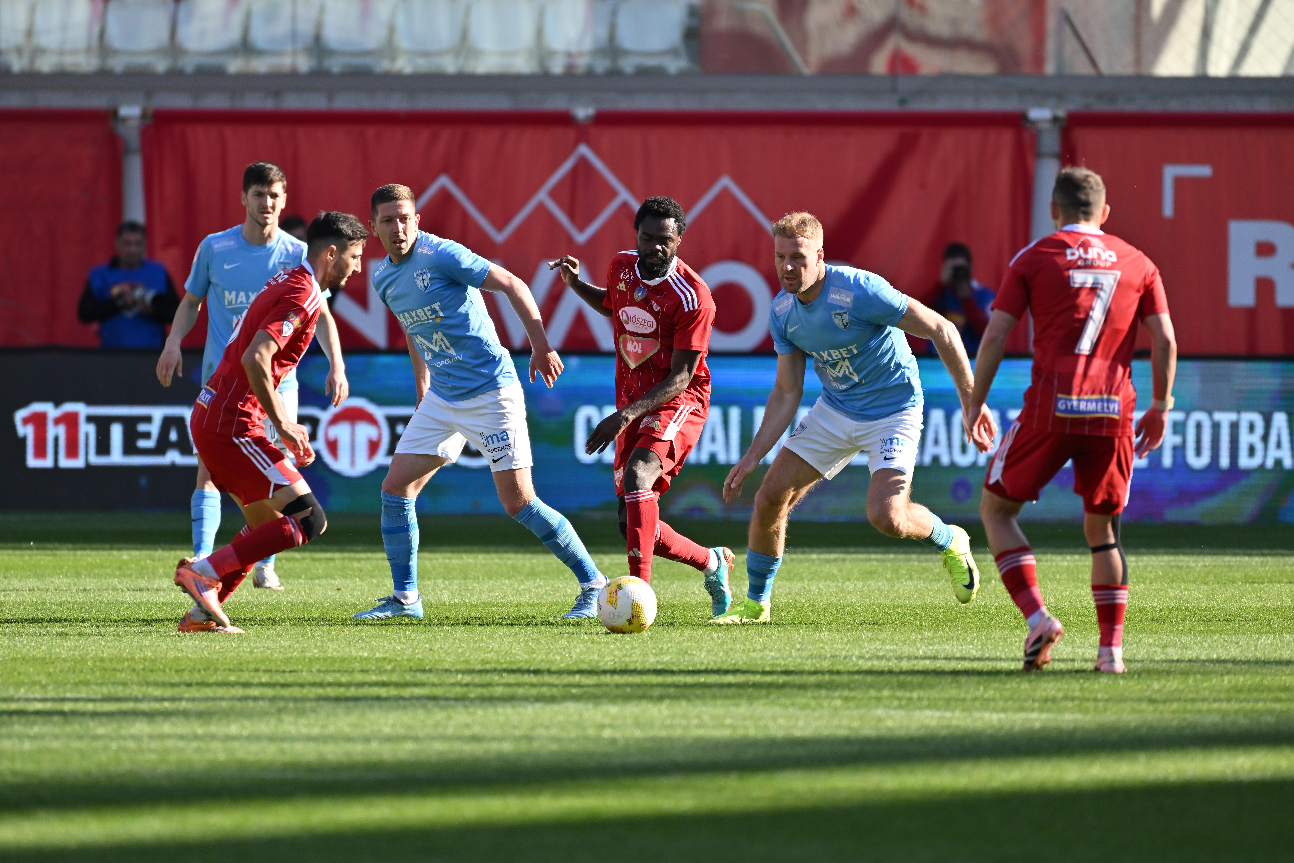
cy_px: 432
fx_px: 21565
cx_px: 647
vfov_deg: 2.3
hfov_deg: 3.4
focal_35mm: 600
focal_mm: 600
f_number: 6.3
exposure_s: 1/1250
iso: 800
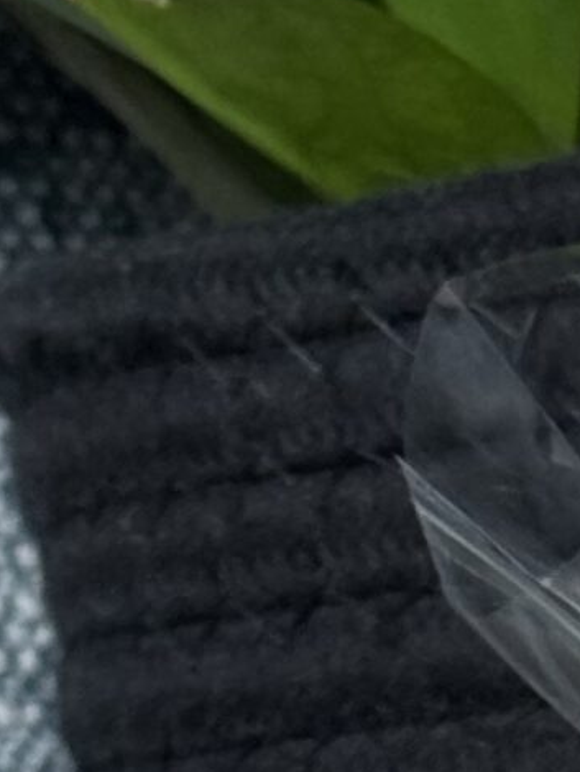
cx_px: 1492
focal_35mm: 283
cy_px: 1950
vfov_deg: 6.6
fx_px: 6317
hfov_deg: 5.1
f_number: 1.6
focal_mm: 5.96
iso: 320
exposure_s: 1/40
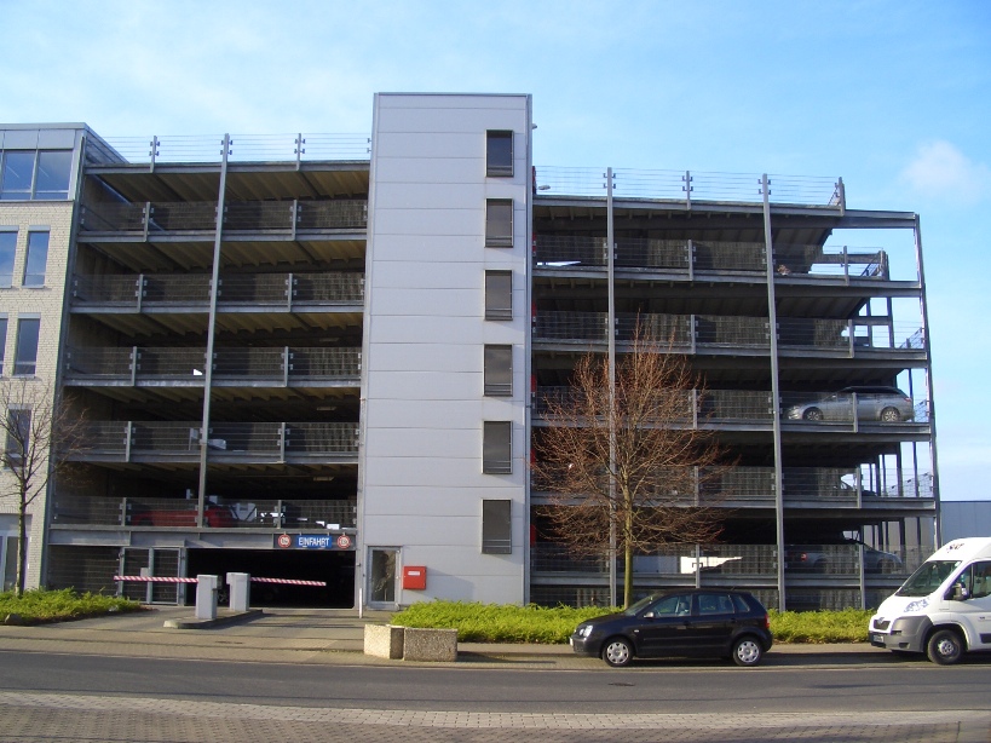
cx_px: 496
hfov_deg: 52.6
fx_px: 1002
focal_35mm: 35
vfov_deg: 40.7
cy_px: 372
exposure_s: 1/160
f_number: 4.3
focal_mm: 5.8
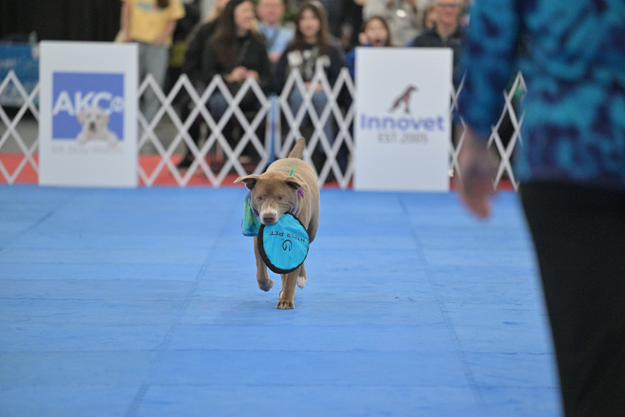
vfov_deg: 6.9
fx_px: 3472
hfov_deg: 10.3
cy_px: 208
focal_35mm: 200
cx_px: 312
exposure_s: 1/500
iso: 5000
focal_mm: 200
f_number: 3.2
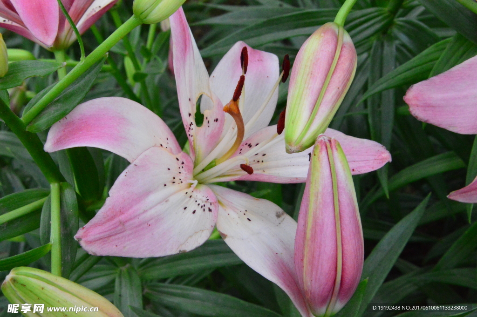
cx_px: 238
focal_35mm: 72
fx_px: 953
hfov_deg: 28.1
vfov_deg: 18.9
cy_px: 158
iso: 5600
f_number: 20
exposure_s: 1/250
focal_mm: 48
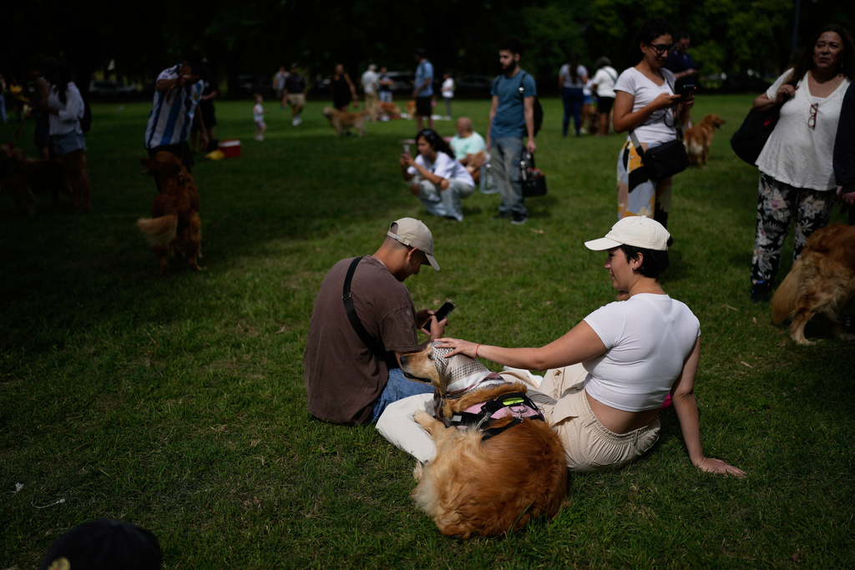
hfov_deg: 54.4
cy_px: 285
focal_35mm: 35
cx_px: 428
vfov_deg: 37.9
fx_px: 831
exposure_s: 1/20000
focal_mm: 35
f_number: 1.4
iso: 100
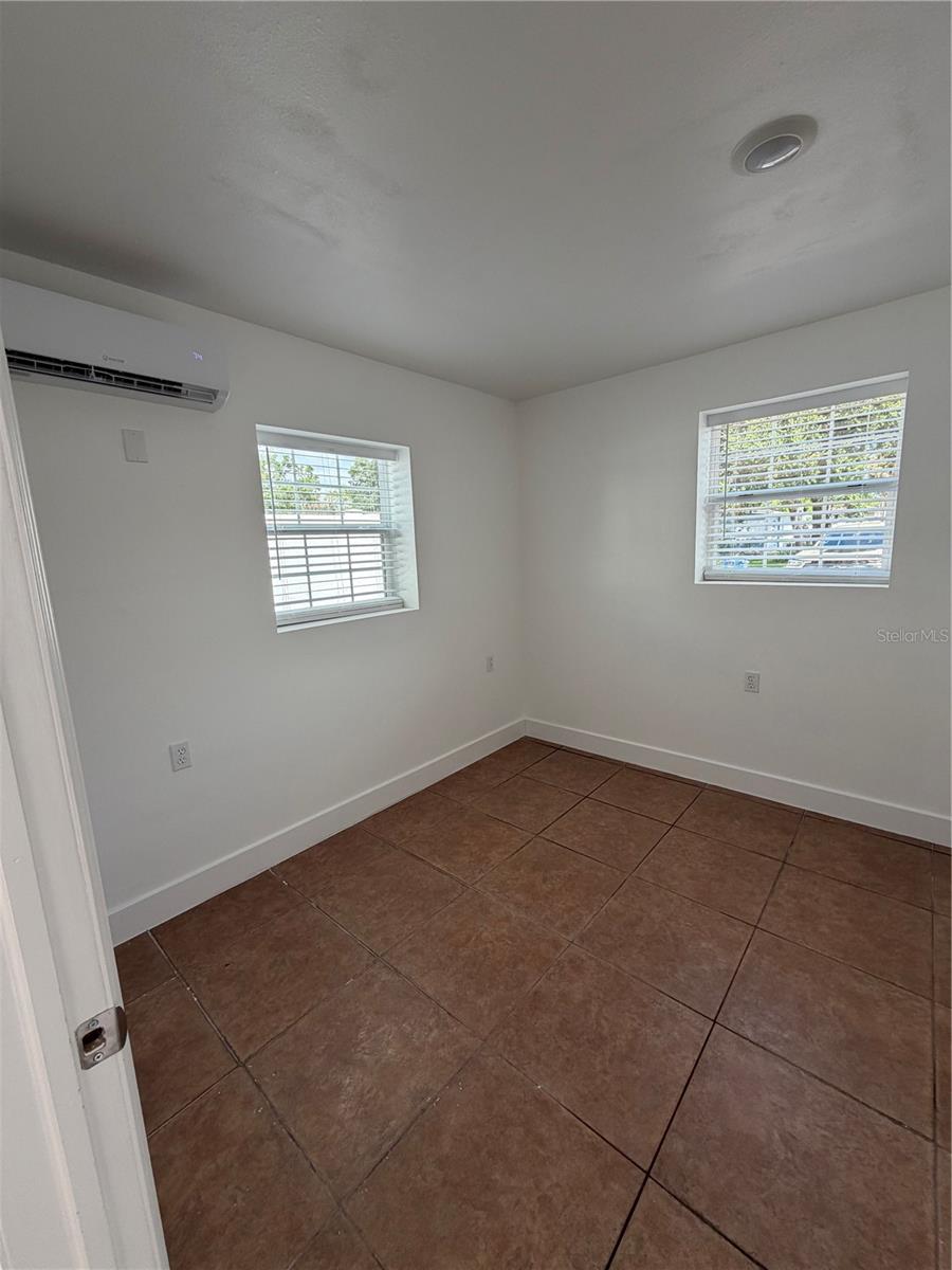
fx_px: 513
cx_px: 476
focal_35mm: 14
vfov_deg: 102.1
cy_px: 635
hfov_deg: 85.7
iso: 50
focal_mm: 2.22
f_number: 2.2
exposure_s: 1/123
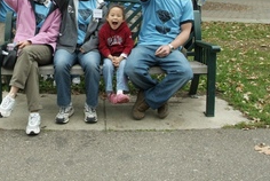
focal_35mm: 44
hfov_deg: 43.8
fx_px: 330
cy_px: 33
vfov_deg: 29.8
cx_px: 89
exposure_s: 1/90
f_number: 4.8
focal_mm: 17
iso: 400
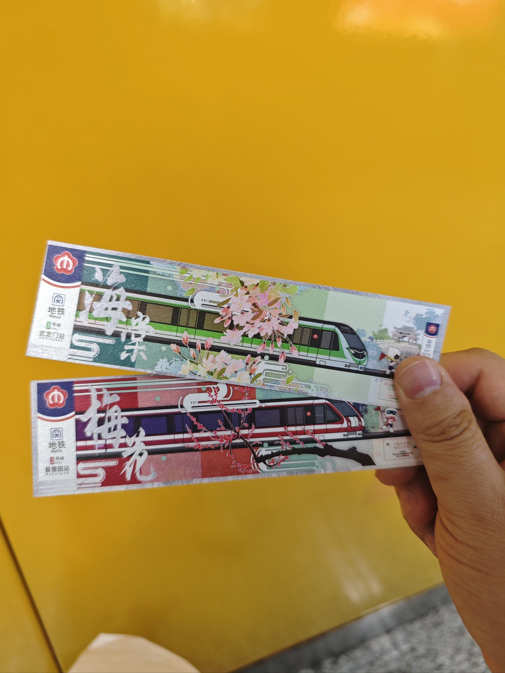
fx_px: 447
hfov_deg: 58.9
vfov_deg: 73.9
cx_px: 252
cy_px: 336
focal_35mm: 23
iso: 500
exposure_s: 1/50
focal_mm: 6.68
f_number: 1.42
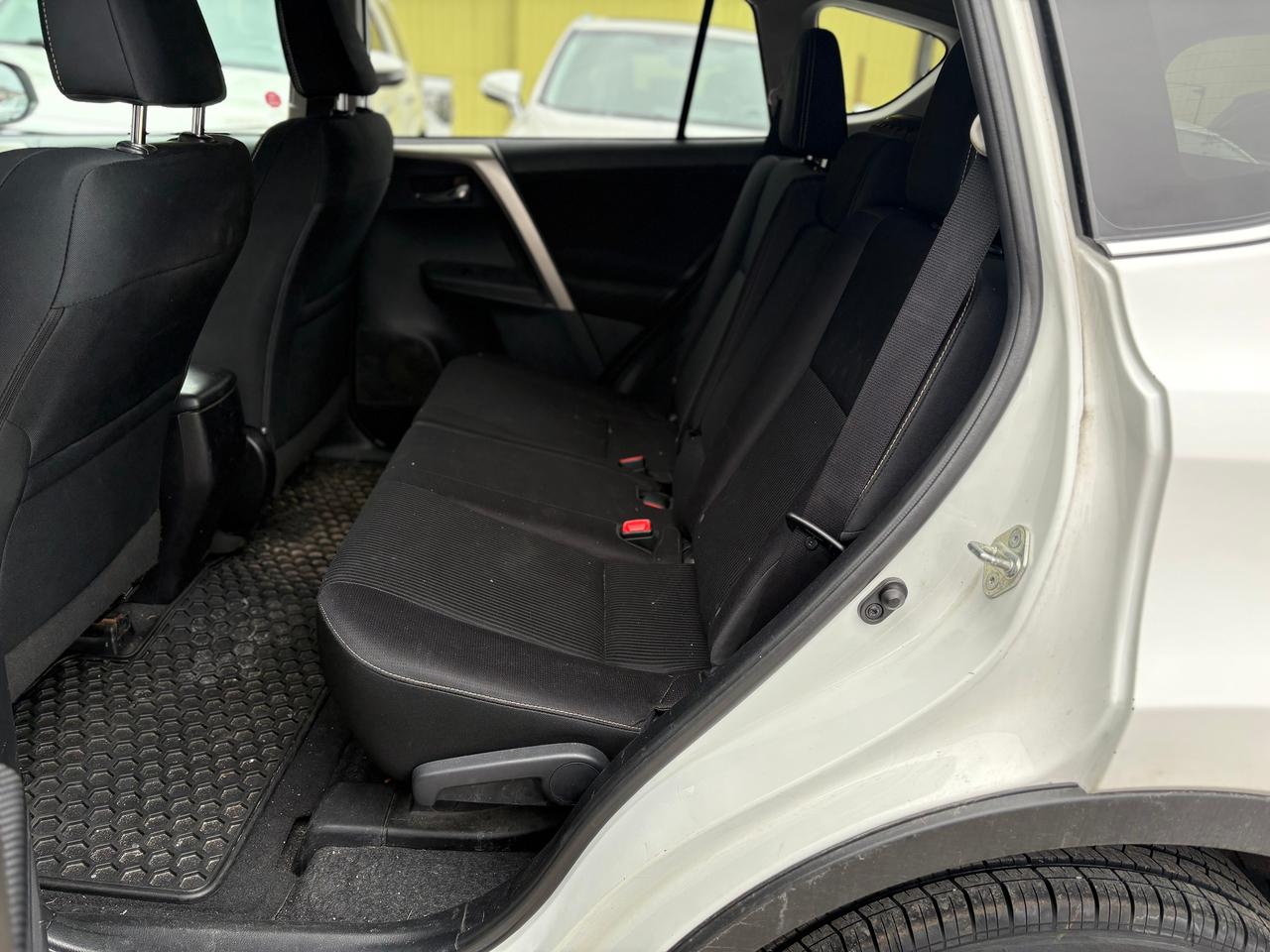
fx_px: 954
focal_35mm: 26
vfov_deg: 53.1
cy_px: 476
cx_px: 635
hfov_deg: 67.3
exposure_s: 1/322
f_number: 1.6
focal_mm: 5.96
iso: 50
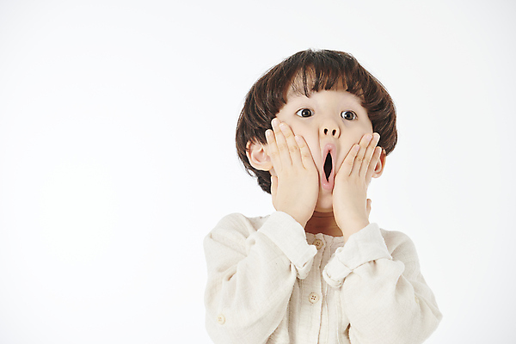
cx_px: 258
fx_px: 2866
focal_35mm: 200
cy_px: 172
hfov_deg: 10.3
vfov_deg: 6.9
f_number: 8
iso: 160
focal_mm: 200
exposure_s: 1/125
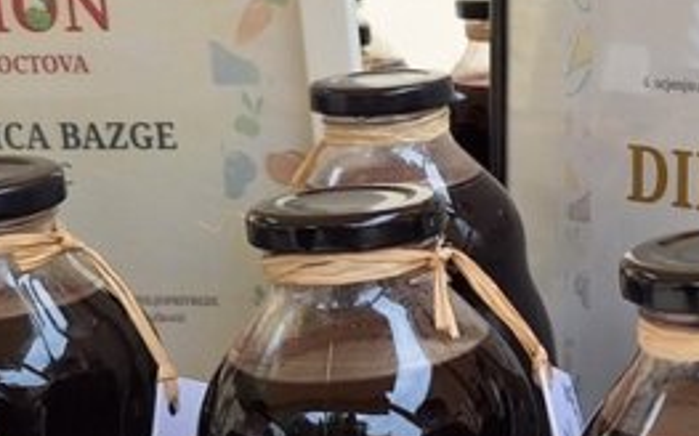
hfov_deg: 20.1
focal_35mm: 95
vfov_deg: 13.7
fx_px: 1809
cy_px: 306
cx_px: 901
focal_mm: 5.54
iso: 40
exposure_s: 1/289
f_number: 1.8
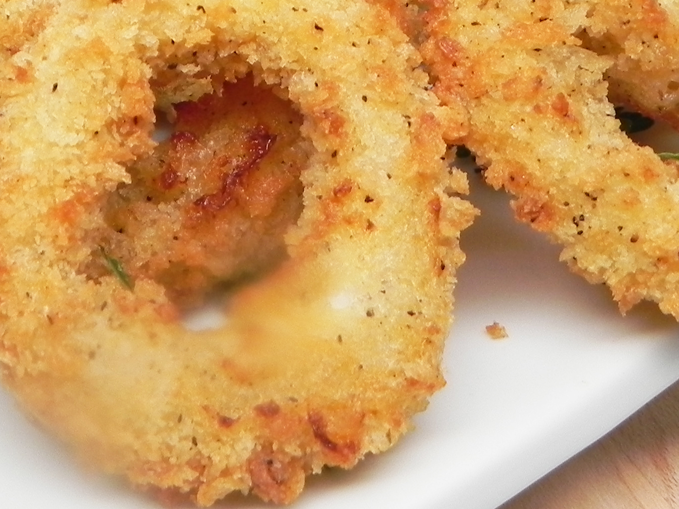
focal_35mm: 89
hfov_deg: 21.6
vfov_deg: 16.2
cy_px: -24
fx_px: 1745
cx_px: 94
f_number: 2.8
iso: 160
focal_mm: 5.9
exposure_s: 1/43.1
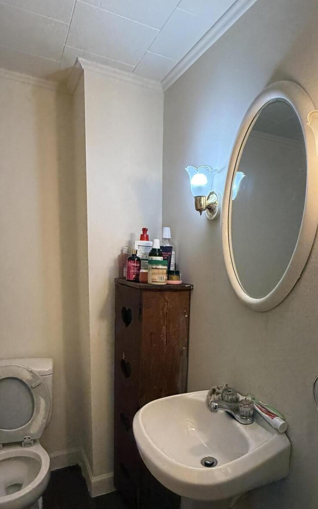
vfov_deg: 70.9
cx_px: 199
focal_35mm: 25
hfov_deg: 48.8
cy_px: 328
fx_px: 347
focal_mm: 2.22
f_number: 2.2
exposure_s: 1/120
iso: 320
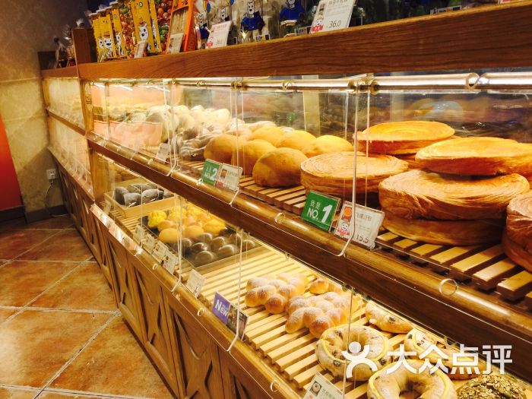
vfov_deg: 48.2
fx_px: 446
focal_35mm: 29
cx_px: 266
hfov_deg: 61.7
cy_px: 200
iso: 40
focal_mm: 4.15
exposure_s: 1/33
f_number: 2.2
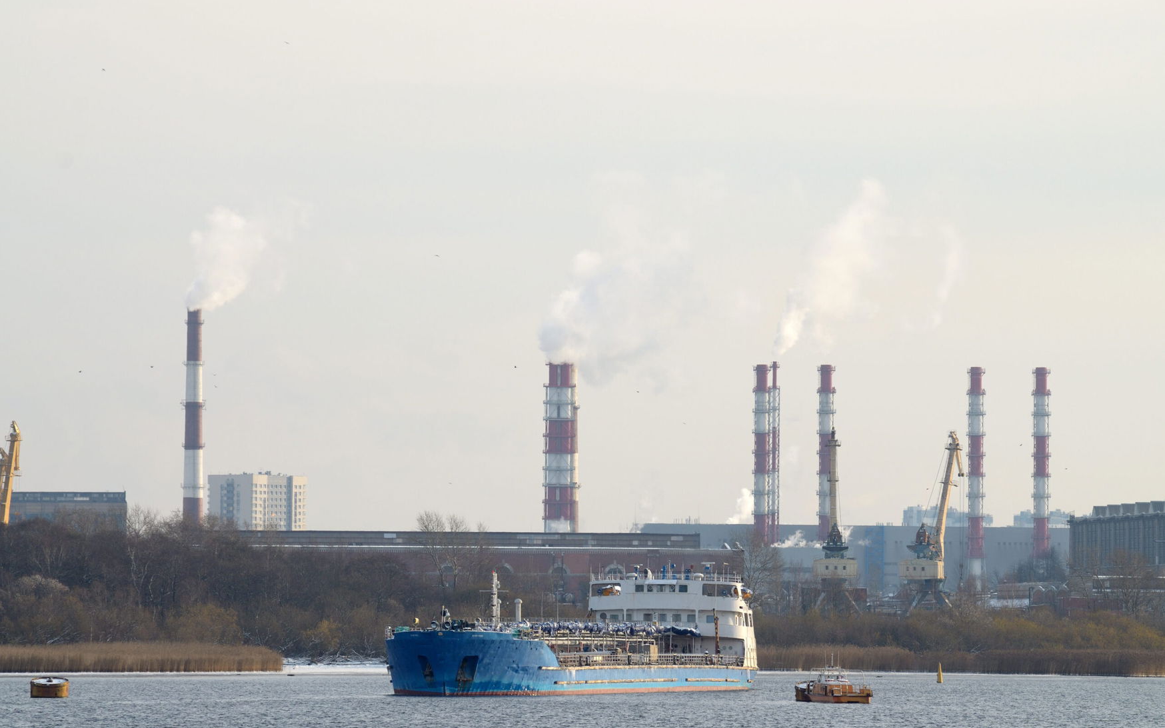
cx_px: 582
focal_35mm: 275
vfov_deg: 4.8
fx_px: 8730
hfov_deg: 7.6
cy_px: 384
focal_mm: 180
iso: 100
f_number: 8
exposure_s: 1/180
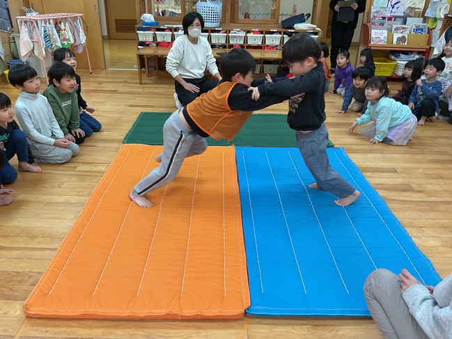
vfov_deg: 48.2
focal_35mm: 29
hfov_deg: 61.7
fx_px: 379
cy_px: 170
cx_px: 226
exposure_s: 1/60
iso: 50
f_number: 1.8
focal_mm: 3
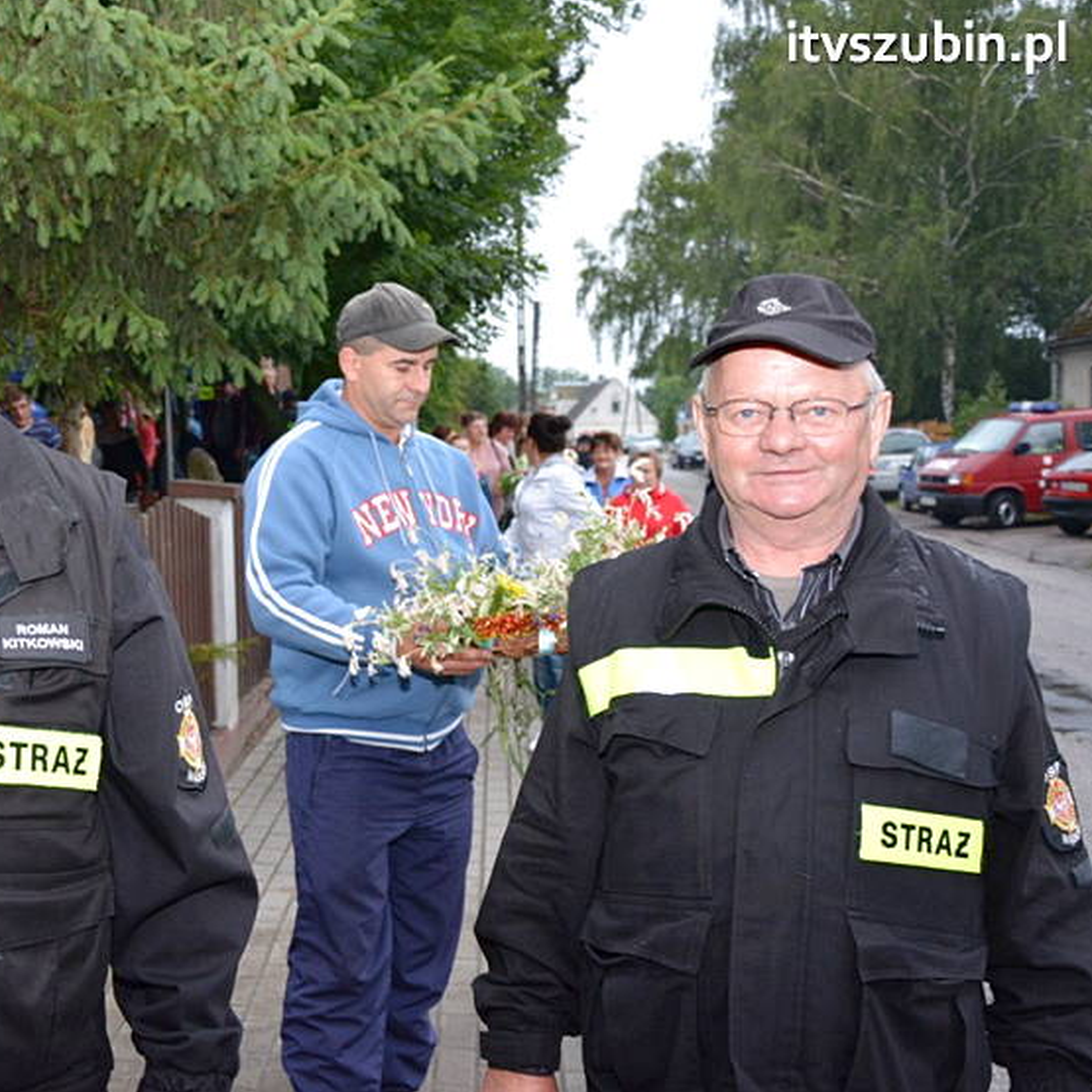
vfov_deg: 39.2
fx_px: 1535
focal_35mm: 43
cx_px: 273
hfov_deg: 38.2
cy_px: 535
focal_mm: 22
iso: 900
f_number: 4
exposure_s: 1/60
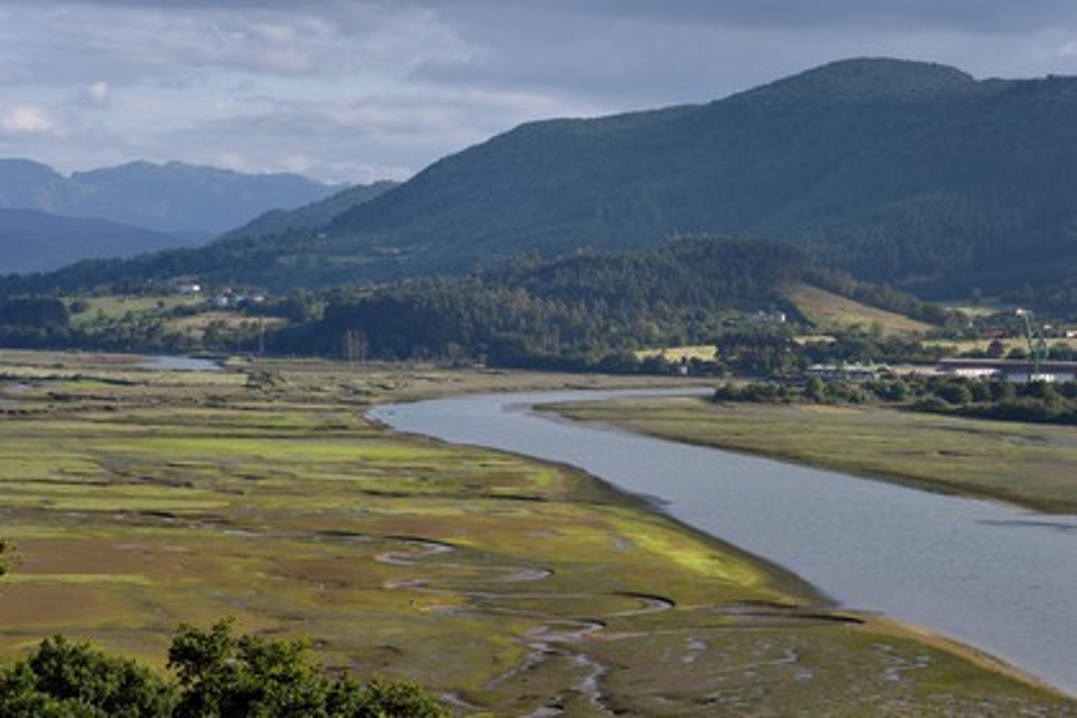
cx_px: 538
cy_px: 359
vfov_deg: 12.5
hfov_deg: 18.6
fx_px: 3291
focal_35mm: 110
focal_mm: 110
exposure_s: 1/320
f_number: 16
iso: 400
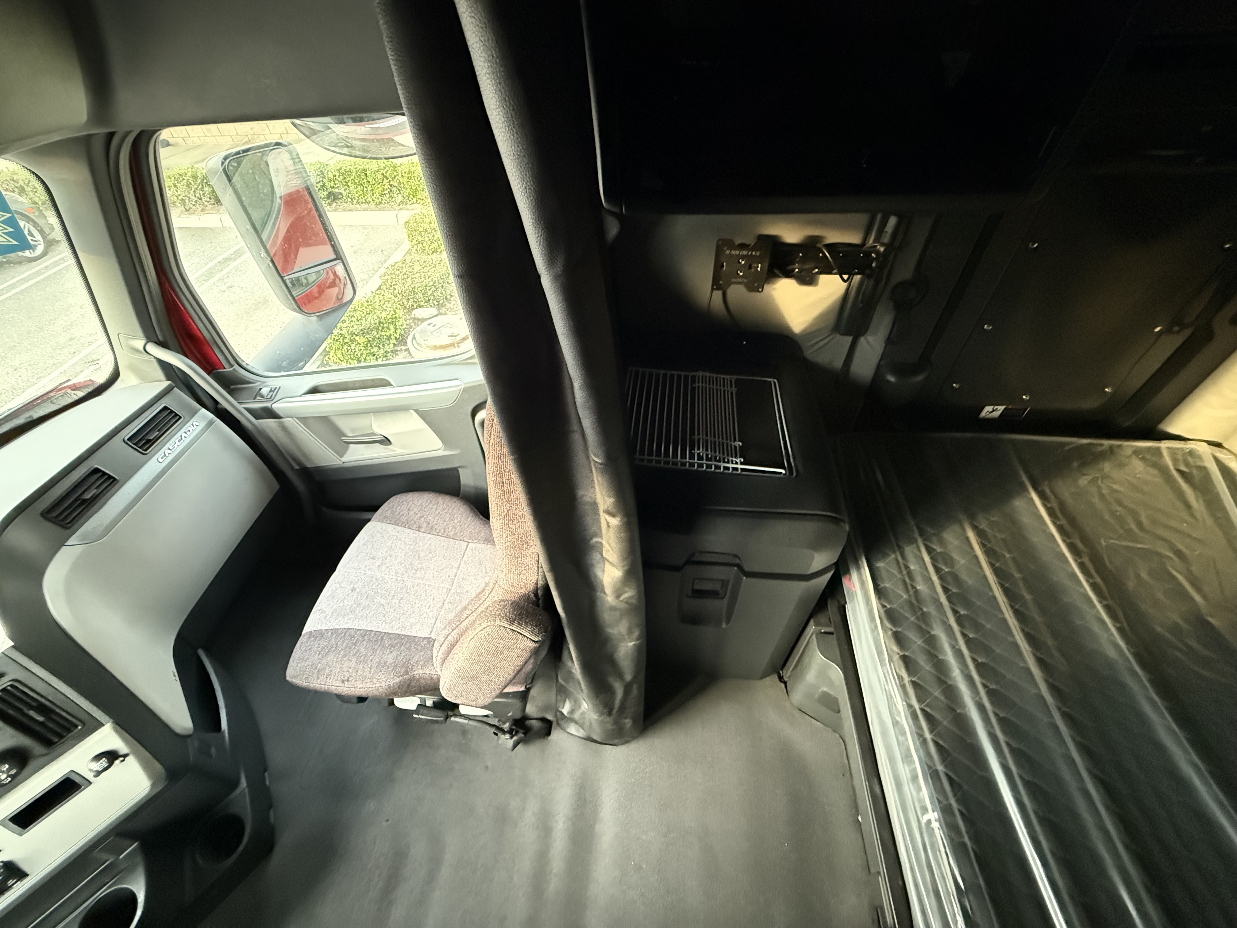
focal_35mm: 14
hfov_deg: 102.1
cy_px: 464
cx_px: 618
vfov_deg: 85.7
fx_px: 500
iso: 1250
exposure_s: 1/54
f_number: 2.2
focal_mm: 2.22
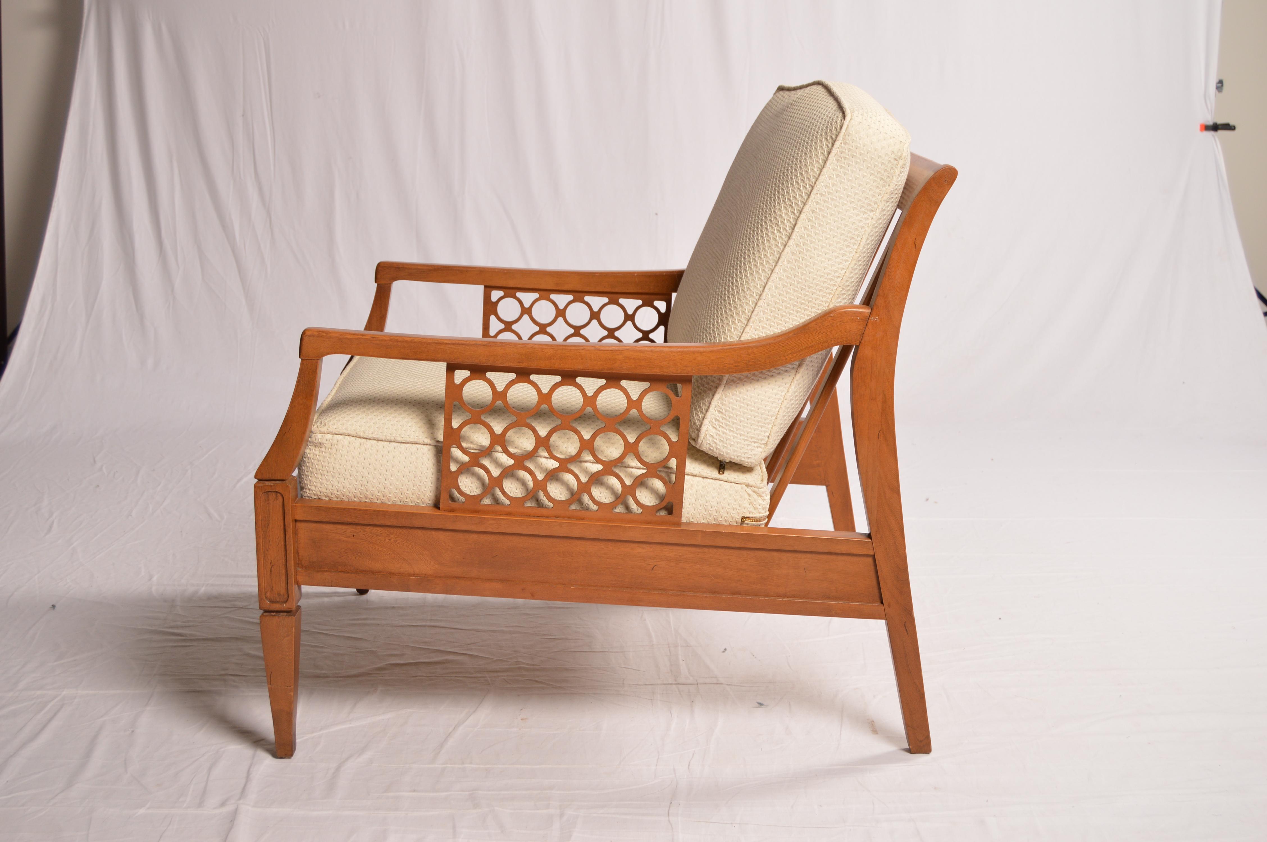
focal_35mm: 46
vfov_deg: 28.9
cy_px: 421
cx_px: 634
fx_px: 1635
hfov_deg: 42.4
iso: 200
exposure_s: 1/160
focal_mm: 31
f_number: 5.6
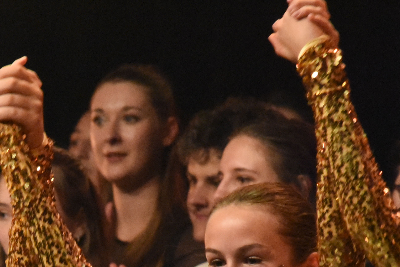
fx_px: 10525
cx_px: 96
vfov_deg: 1.5
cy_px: 366
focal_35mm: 947
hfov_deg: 2.2
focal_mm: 300
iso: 10000
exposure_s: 1/320
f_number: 11
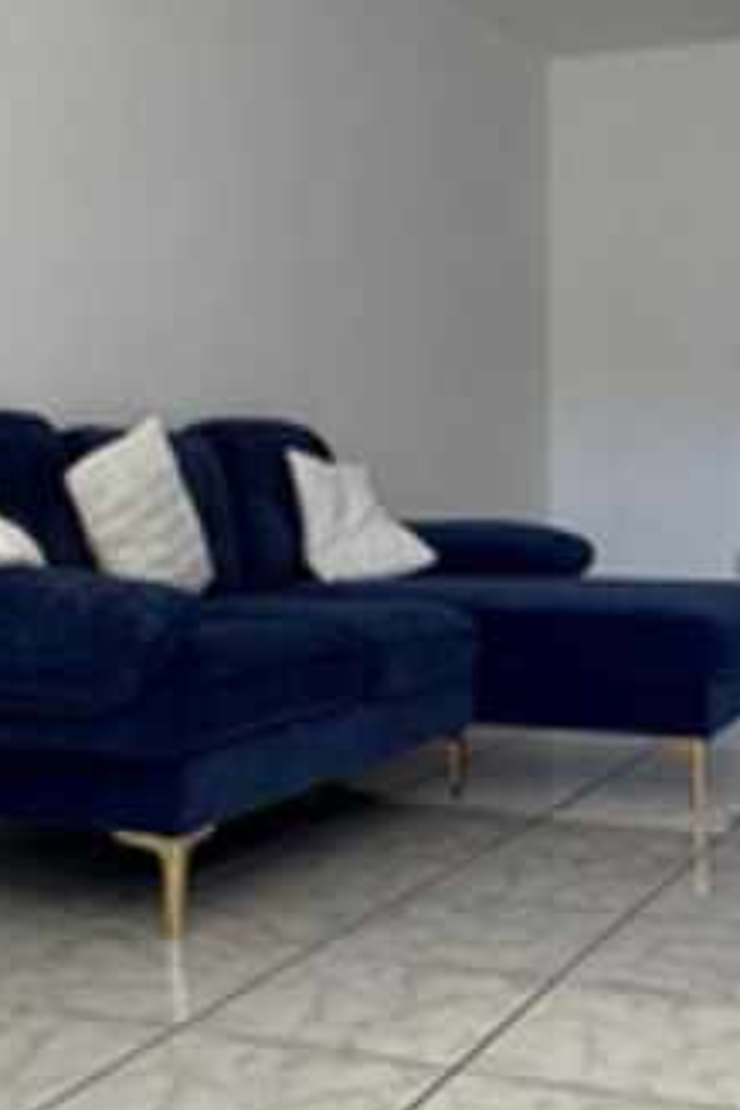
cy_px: 397
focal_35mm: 57
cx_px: 418
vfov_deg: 34.8
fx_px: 1757
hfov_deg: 23.8
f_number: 2.2
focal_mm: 2.22
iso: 100
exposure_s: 1/120
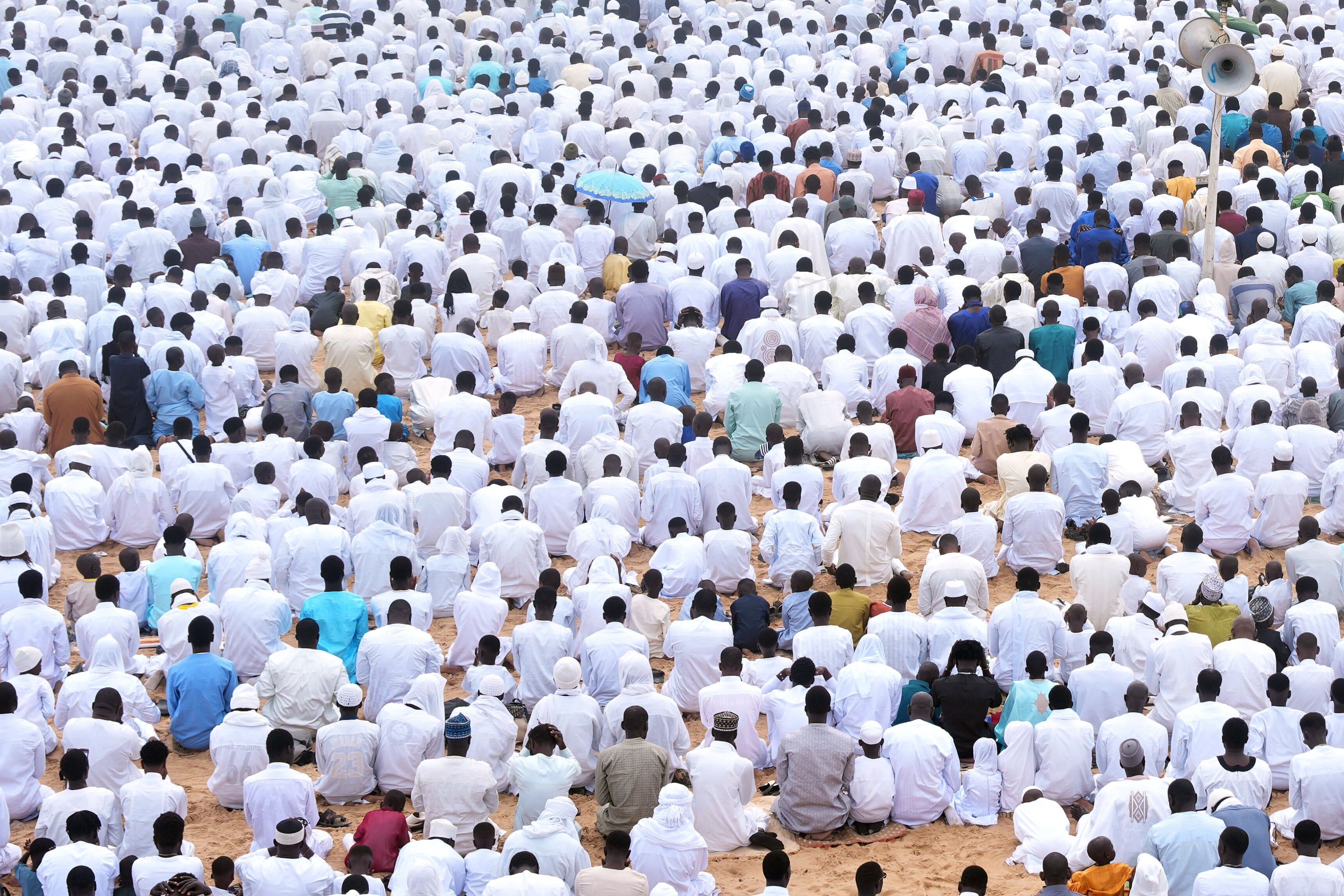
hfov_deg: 17.6
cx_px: 1139
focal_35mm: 115
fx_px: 4293
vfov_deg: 11.8
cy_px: 72
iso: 125
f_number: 4.5
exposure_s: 1/500
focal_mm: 47
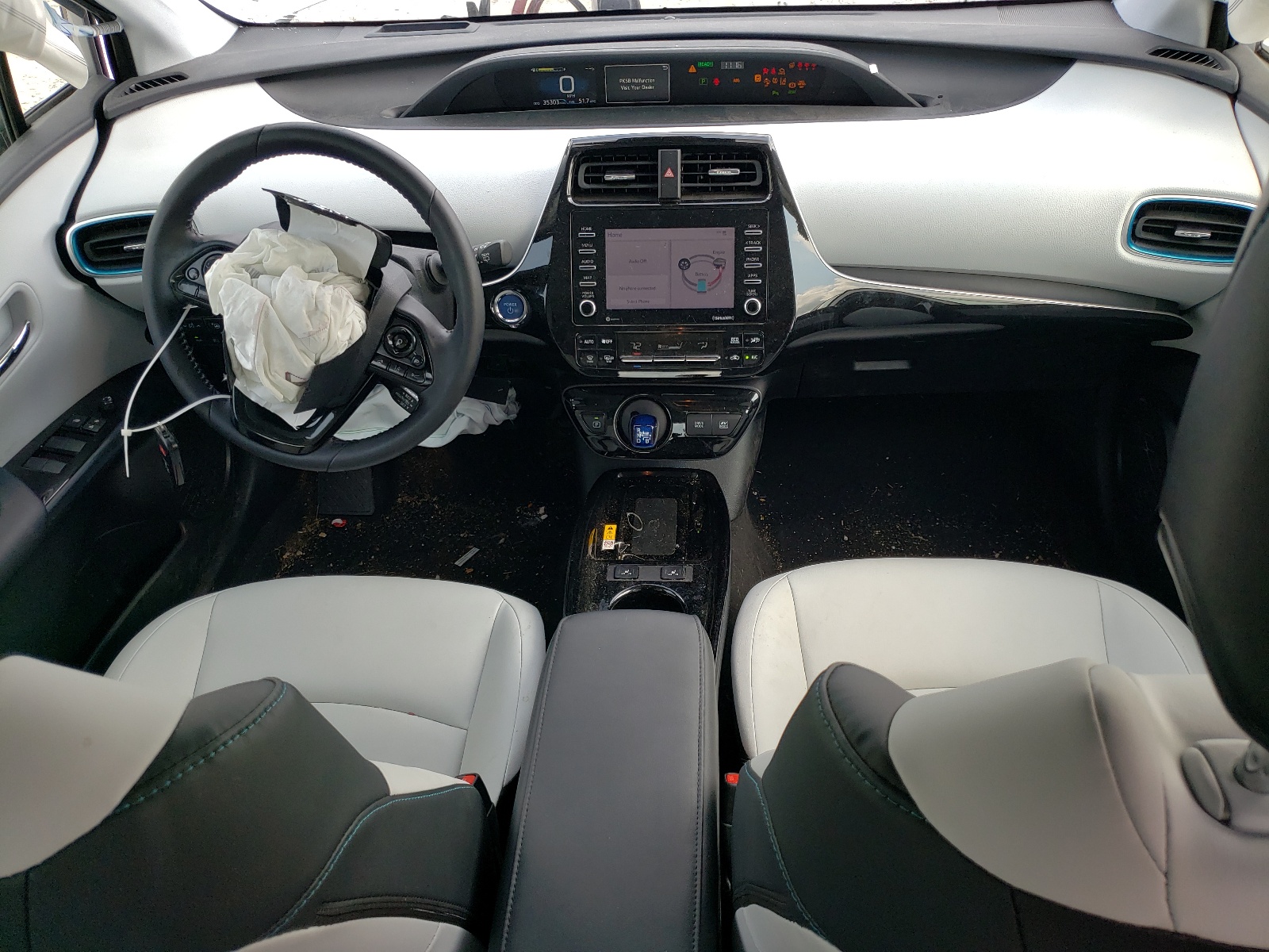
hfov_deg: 67.3
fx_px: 953
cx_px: 634
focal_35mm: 26
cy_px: 476
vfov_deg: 53.1
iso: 50
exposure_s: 1/303
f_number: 1.5
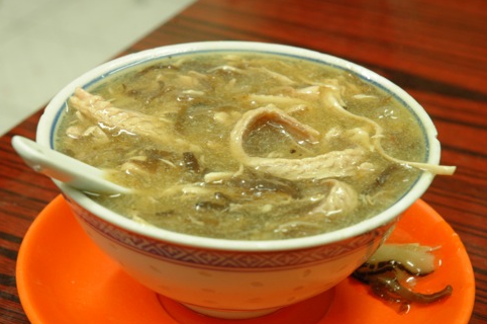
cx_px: 251
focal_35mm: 109
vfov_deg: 12.5
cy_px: 164
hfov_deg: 18.8
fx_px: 1473
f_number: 8
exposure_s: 1/8
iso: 400
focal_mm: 70
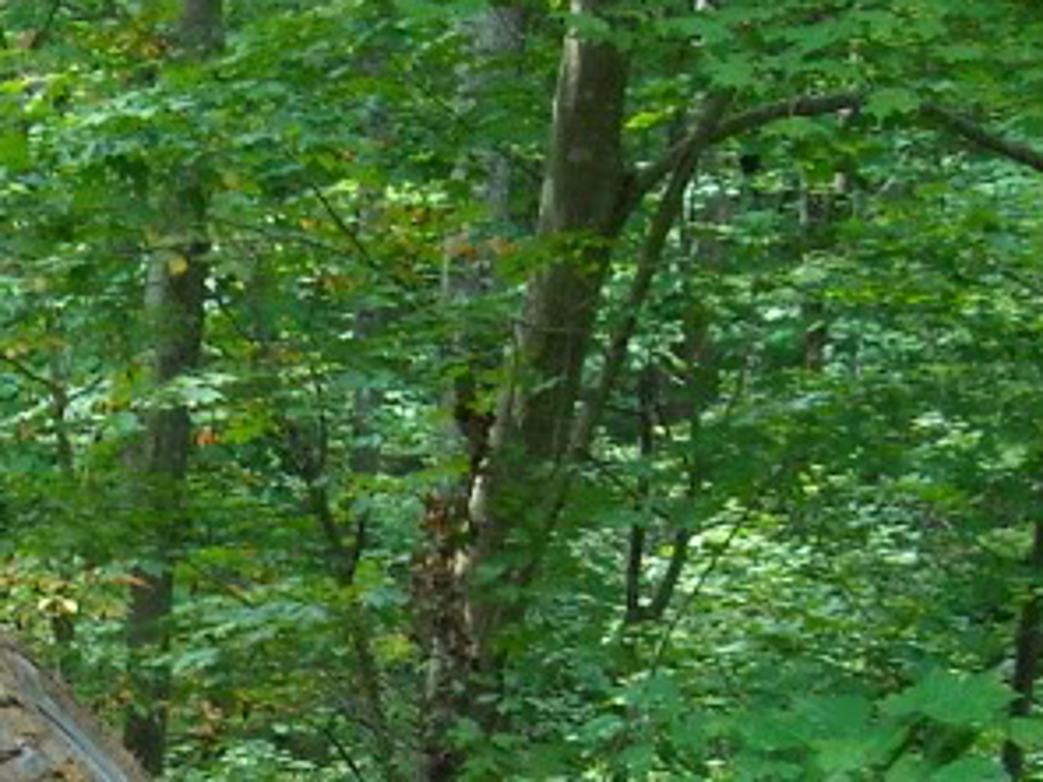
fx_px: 3646
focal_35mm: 121
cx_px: -208
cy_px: 979
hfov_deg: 15.7
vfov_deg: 11.9
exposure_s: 1/60
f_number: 2.8
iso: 141
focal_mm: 5.7
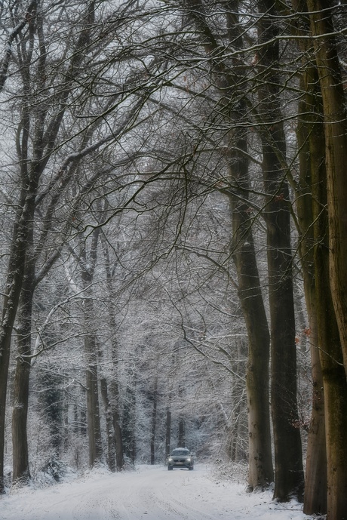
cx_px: 174
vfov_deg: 15.2
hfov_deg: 10.2
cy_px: 260
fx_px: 1950
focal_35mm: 135
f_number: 8
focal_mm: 135
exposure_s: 1/80
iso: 320
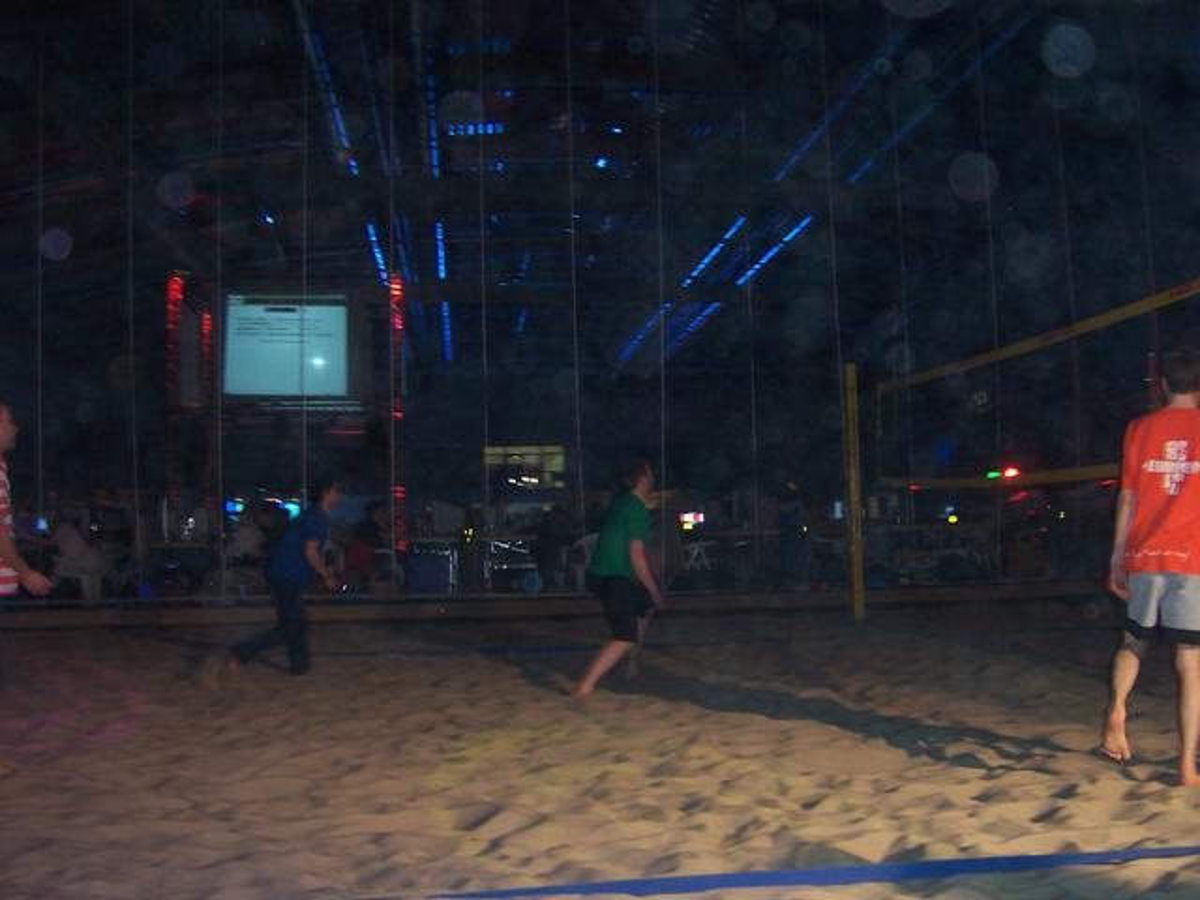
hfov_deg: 52.6
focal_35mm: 35
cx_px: 600
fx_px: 1213
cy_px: 450
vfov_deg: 40.7
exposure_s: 1/30
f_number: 2.8
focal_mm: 5.6
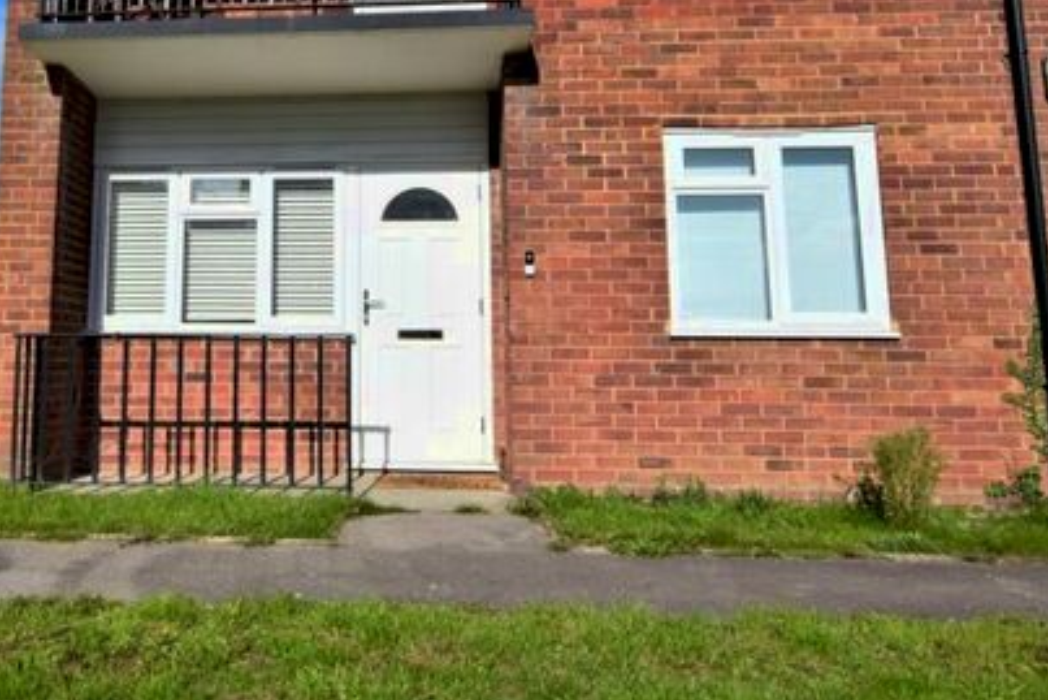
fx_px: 986
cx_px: 312
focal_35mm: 34
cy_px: 189
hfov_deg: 54.3
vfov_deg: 38.2
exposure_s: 1/500
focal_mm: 13
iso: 200
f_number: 11
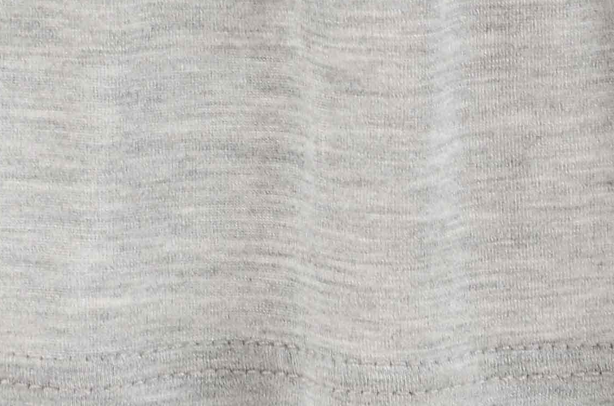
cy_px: -360
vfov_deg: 2.0
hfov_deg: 3.0
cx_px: 444
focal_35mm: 684
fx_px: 11644
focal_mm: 105
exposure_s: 1/60
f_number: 13
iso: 400
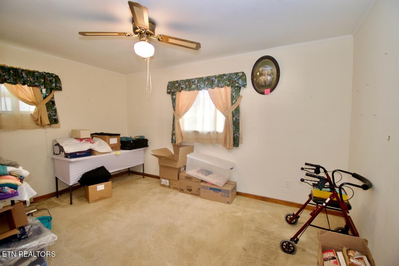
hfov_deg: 100.4
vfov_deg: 77.4
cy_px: 133
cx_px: 200
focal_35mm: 15
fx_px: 166
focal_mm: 10
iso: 800
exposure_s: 1/80
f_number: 4.5
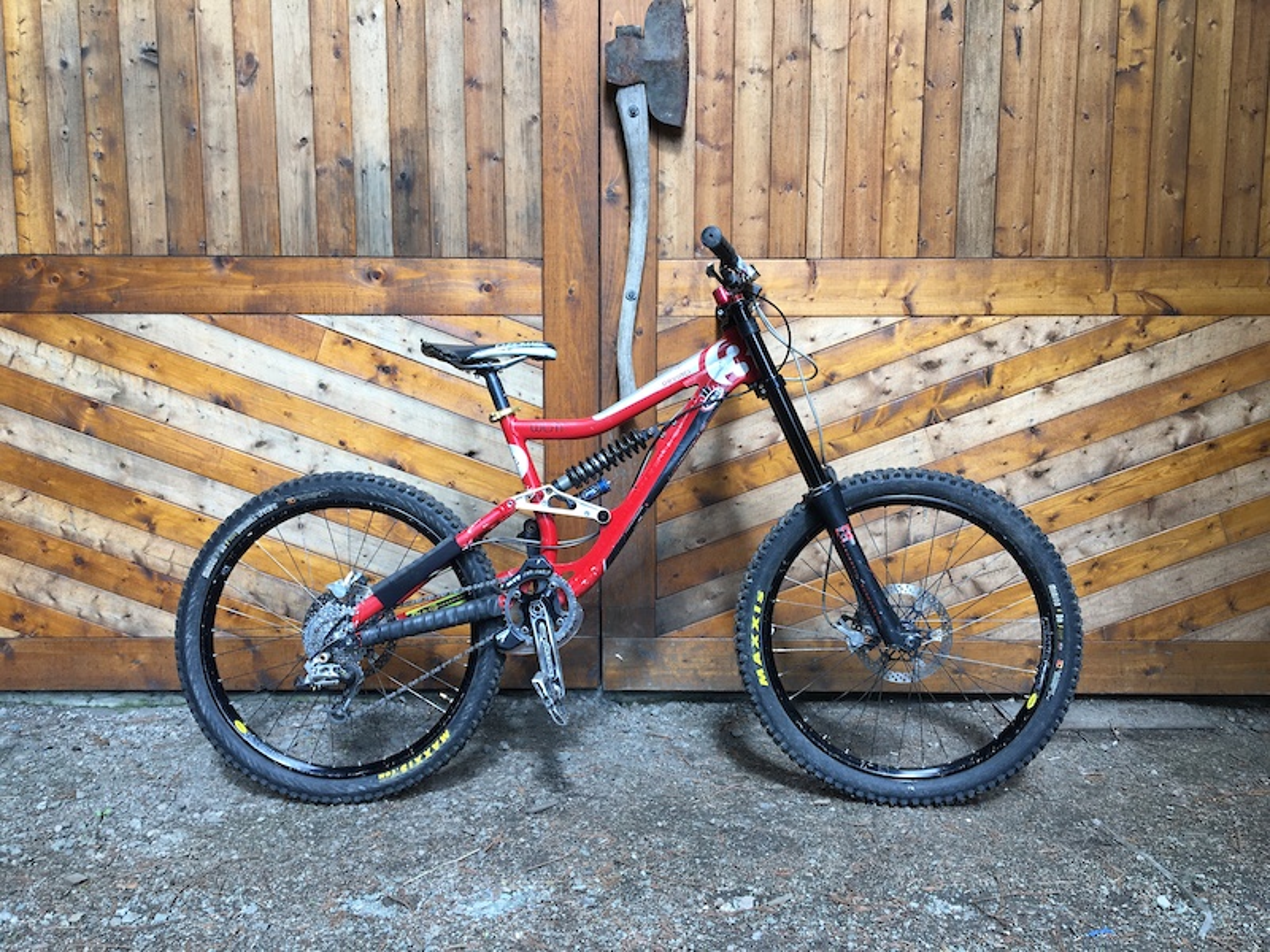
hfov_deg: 61.7
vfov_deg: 48.2
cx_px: 635
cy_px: 476
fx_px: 1064
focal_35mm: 29
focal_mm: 4.15
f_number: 2.2
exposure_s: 1/120
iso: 25
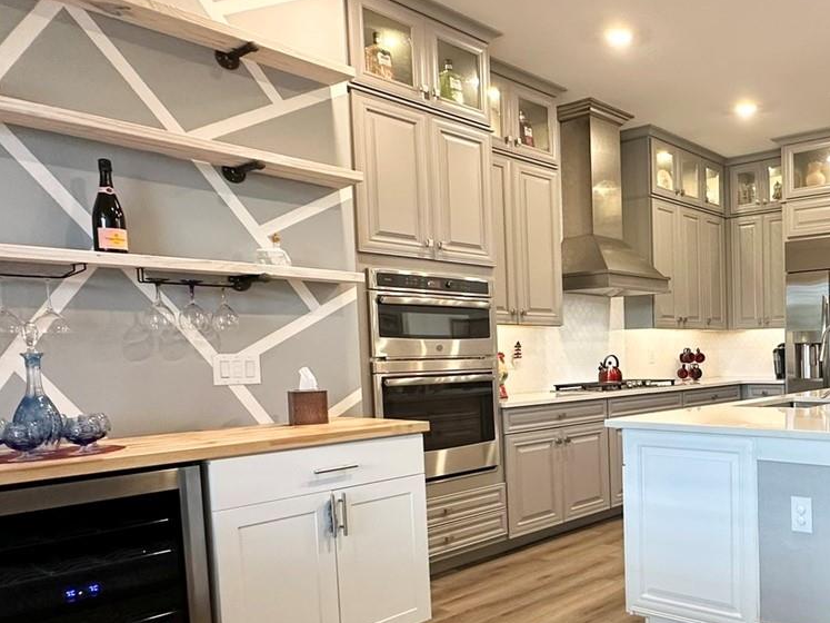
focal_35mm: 30
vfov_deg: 46.3
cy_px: 394
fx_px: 719
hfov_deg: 54.1
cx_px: 710
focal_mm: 2.22
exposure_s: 1/60
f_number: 2.2
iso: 200
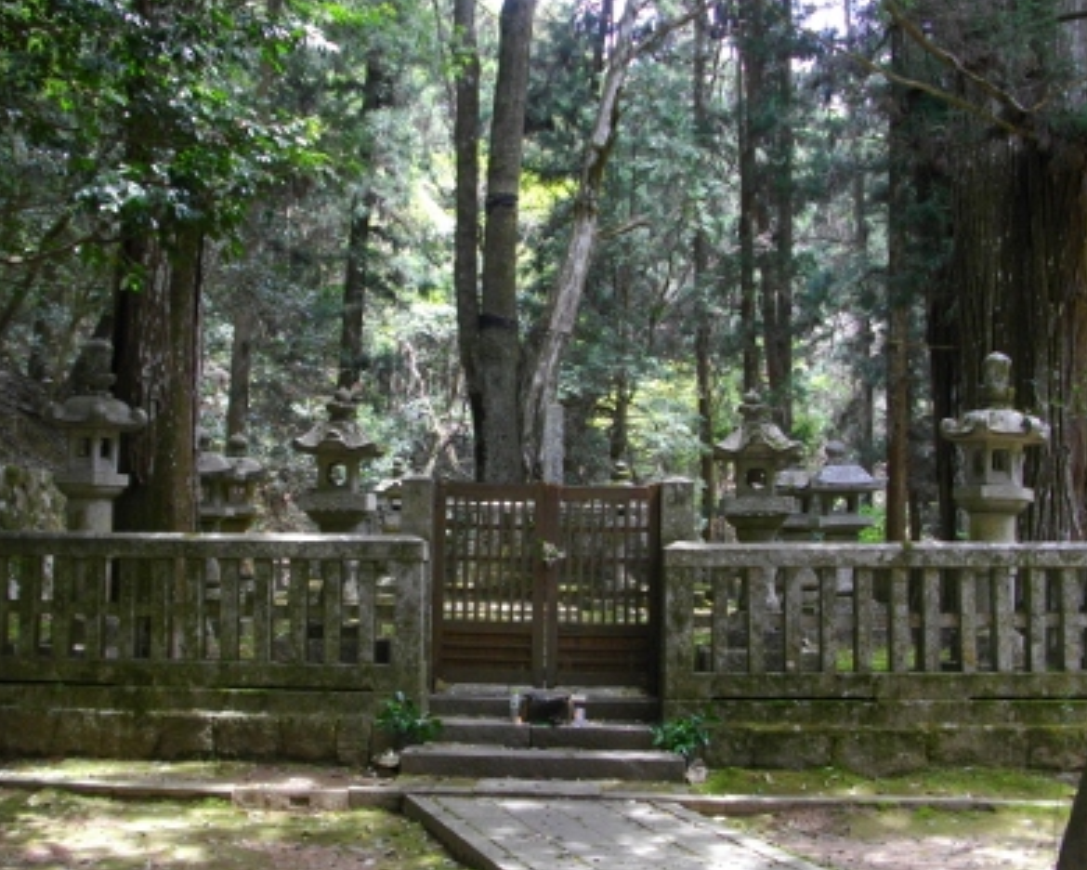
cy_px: 442
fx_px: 1287
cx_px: 541
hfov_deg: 45.8
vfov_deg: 37.3
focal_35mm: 40
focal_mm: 5.7
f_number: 2.9
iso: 129
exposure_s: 1/100
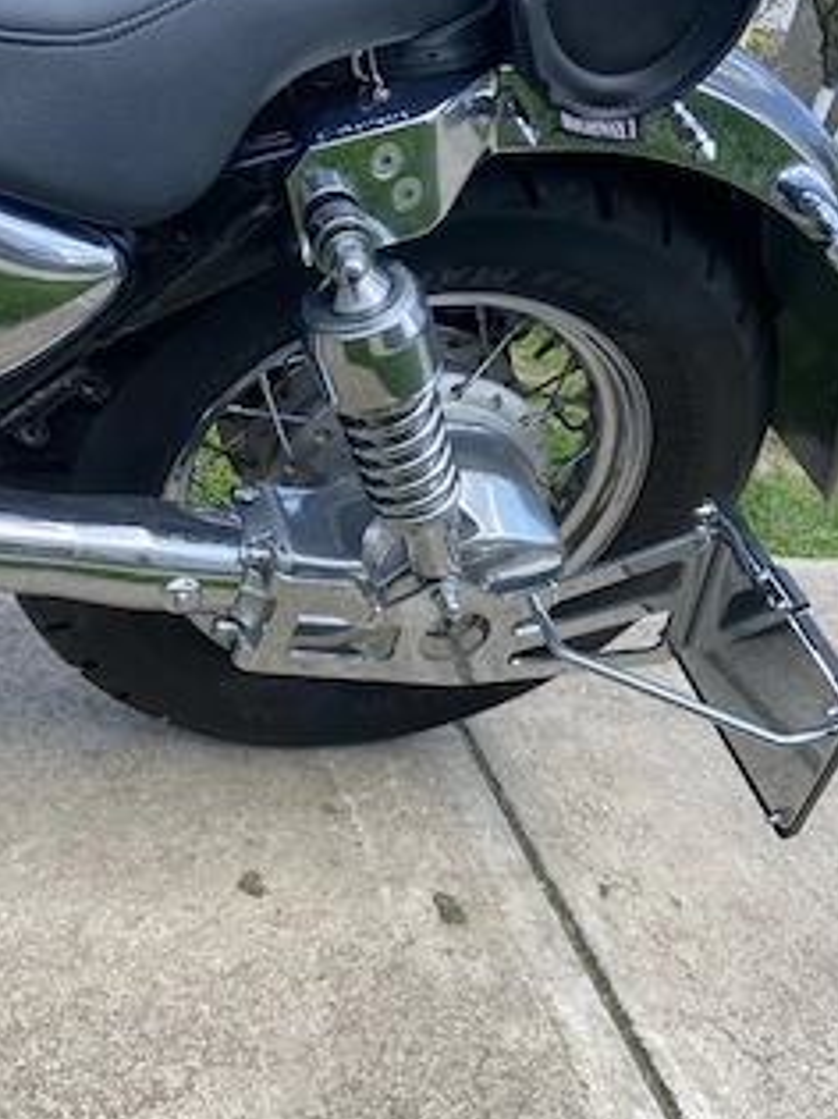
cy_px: 664
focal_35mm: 33
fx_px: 1066
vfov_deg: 55.0
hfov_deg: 42.9
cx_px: 412
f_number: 1.8
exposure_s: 1/742
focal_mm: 4.25
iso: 32
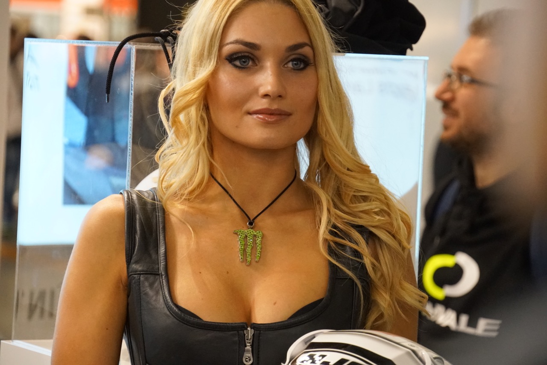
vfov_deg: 7.2
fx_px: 2918
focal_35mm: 192
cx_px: 274
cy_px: 182
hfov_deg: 10.7
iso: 6400
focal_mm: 128
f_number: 6.3
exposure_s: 1/200
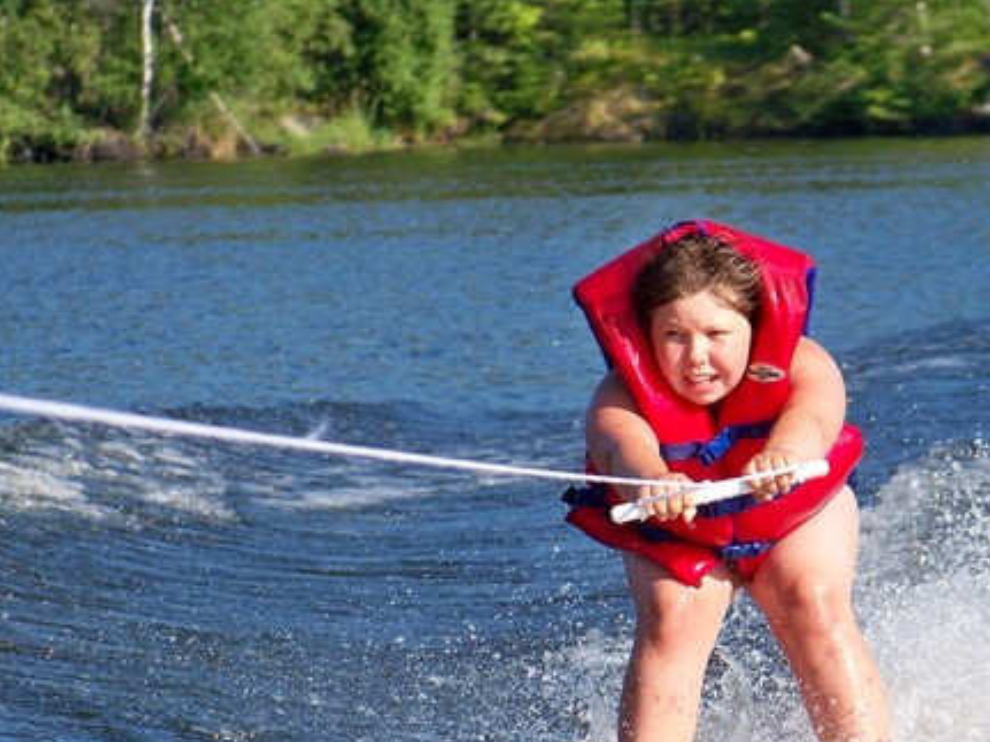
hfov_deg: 5.3
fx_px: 10779
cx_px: 549
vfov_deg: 3.9
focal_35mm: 377
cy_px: 549
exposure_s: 1/800
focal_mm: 39.8
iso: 80
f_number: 3.6
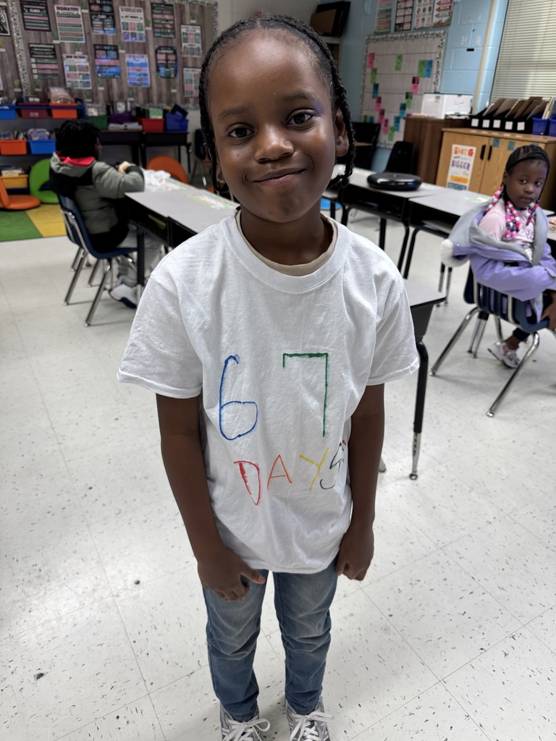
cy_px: 370
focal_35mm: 24
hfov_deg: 56.8
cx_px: 278
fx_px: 514
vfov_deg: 71.6
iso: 200
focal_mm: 6.76
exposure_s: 1/120
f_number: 1.78
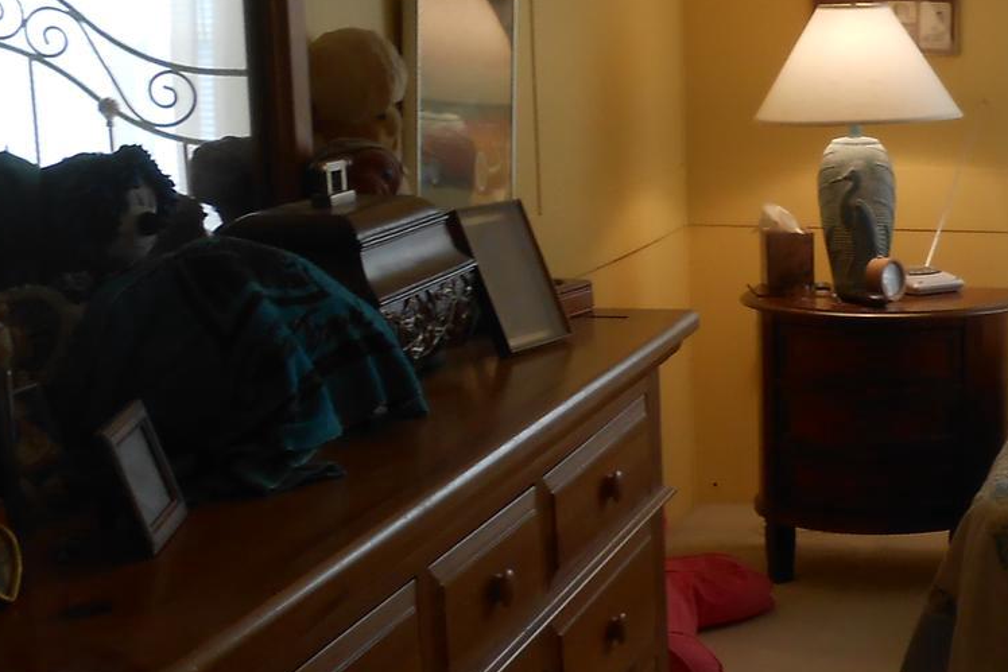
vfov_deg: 18.4
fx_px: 2072
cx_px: 1125
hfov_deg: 25.3
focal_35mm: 74
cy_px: 422
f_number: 3.5
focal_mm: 4.6
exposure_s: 1/40
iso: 80
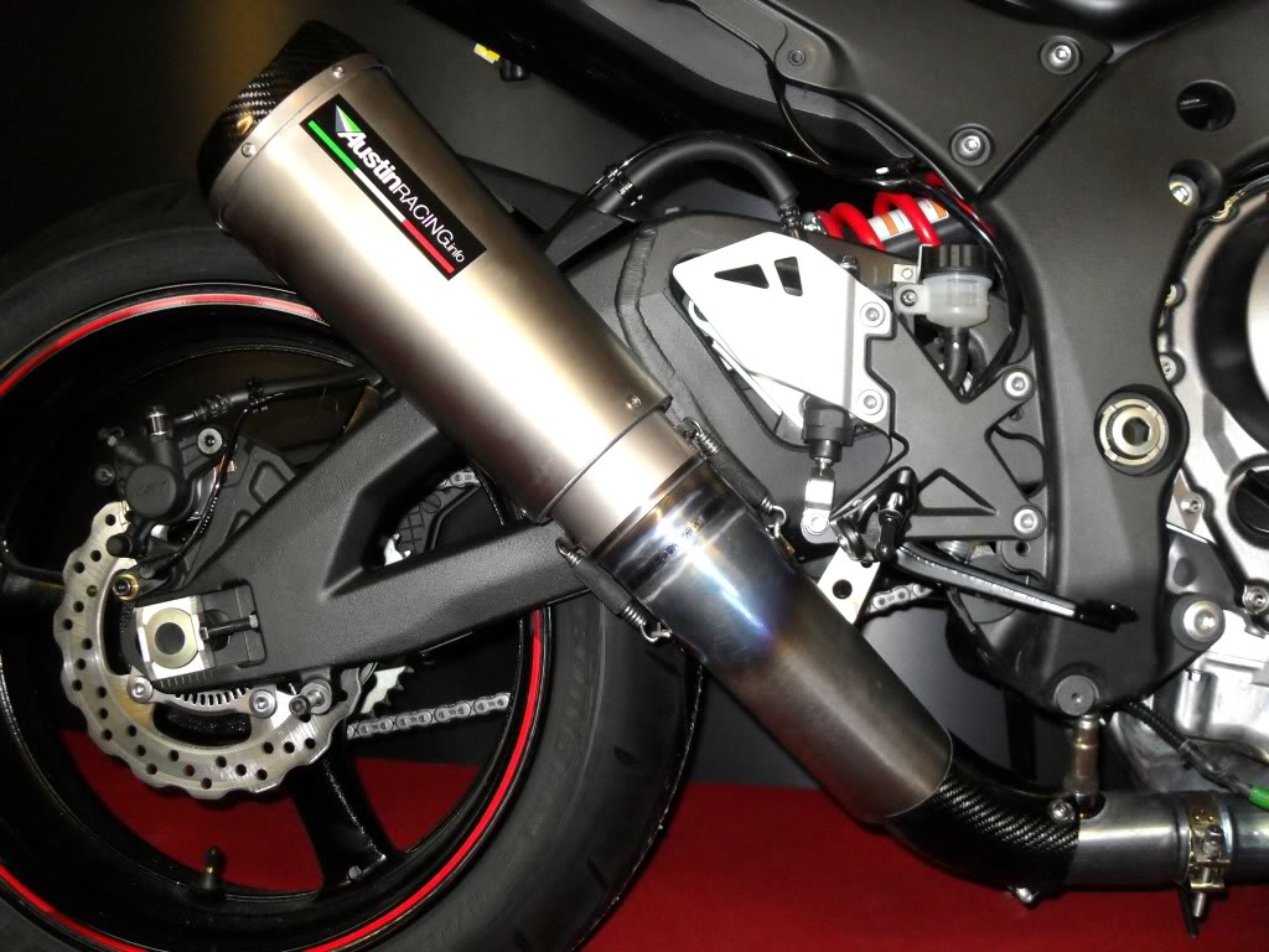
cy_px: 476
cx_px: 634
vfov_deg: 40.7
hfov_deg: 52.6
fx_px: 1283
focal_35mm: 35
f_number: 2.8
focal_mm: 6.2
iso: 200
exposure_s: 1/45
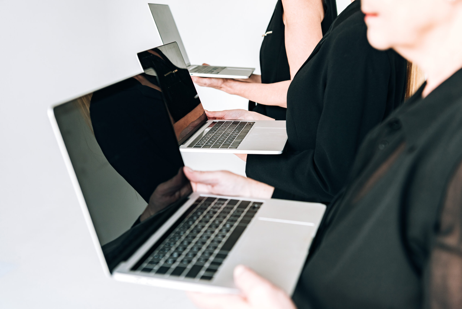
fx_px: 642
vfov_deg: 27.0
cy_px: 154
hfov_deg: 39.6
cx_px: 231
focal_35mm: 50
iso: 250
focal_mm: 50
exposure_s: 1/160
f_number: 4
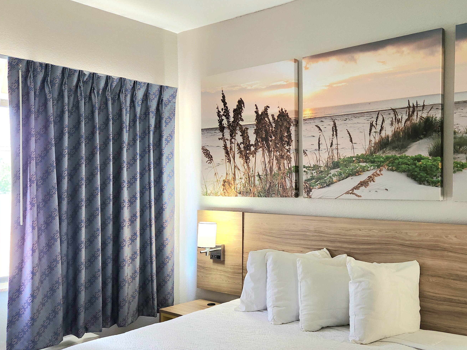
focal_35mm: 35
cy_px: 197
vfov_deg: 40.6
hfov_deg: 52.1
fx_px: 472
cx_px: 291
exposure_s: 1/120
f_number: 1.8
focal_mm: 5.4
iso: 200
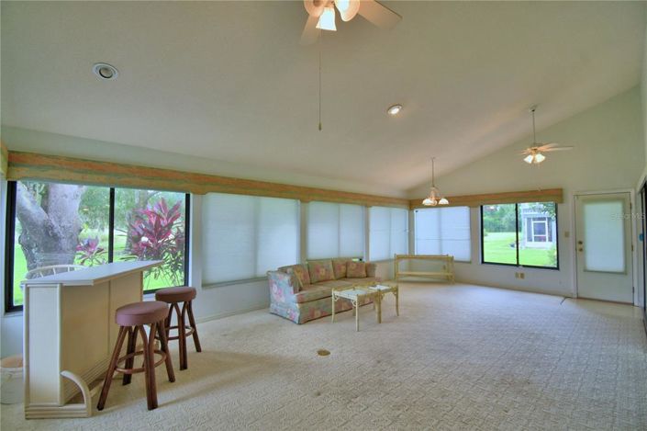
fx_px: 269
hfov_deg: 100.4
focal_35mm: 15
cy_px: 216
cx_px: 324
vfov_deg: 77.2
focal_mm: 10
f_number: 4.5
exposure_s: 1/125
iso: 200
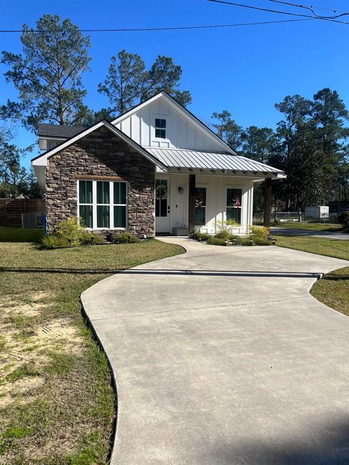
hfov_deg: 53.0
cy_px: 232
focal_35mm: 26
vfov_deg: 67.3
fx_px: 350
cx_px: 174
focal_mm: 5.1
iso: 50
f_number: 1.6
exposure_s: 1/3521
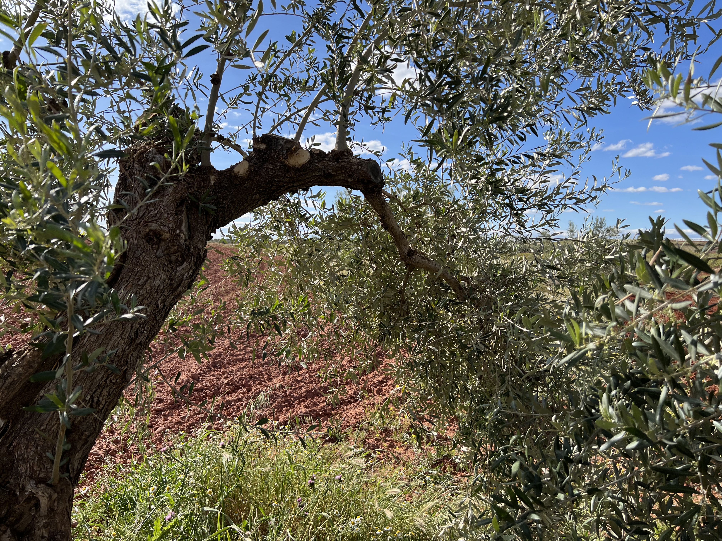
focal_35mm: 26
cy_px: 270
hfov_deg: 67.3
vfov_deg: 53.1
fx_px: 542
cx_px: 361
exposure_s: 1/2404
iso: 50
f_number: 1.5
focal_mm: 5.7
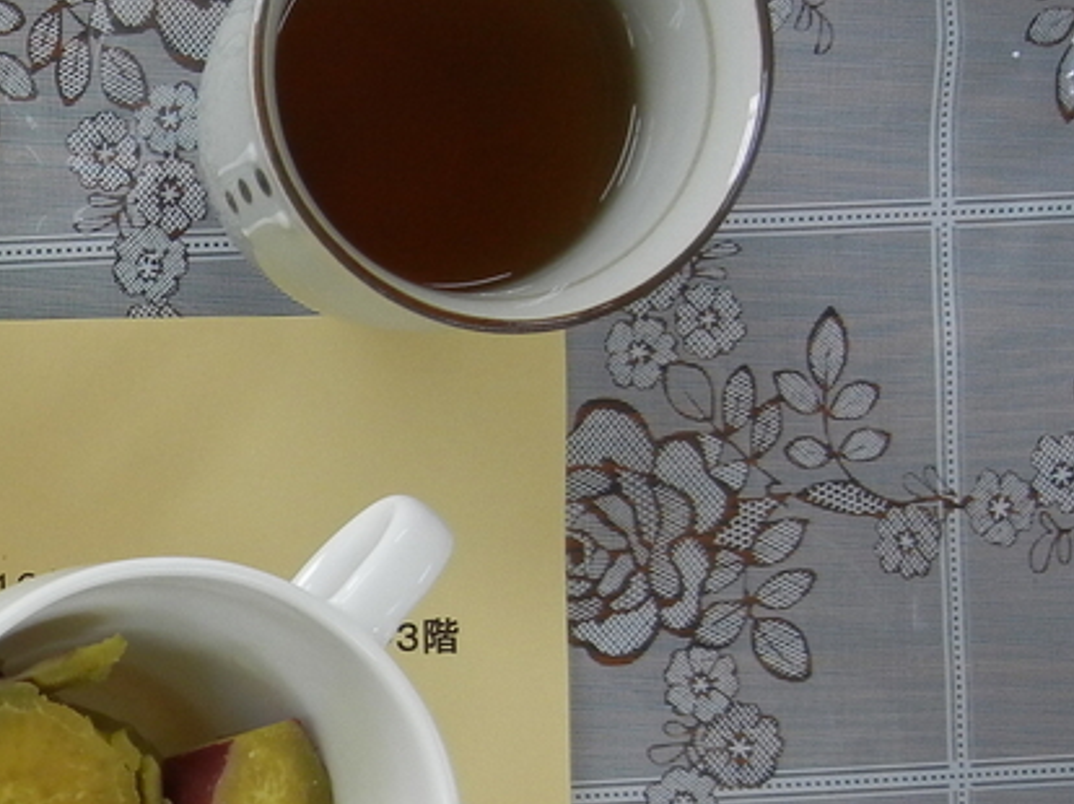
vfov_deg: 16.7
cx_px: -477
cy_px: 734
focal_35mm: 87
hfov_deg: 19.9
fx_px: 2698
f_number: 3.5
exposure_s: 1/53.2
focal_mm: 5.4
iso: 160
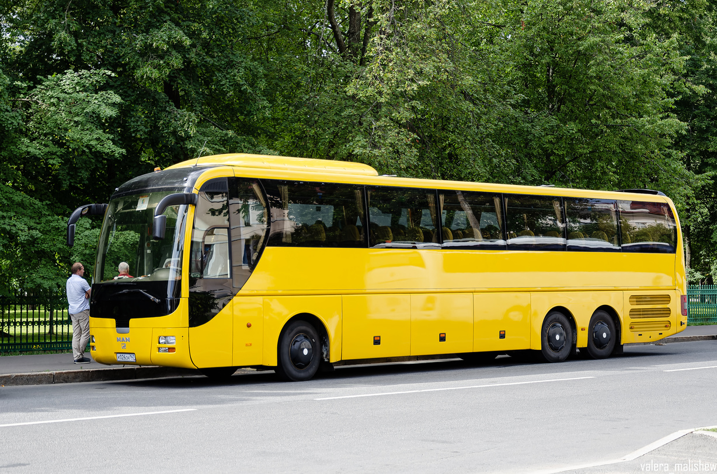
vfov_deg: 23.7
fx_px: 1133
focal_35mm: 57
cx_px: 358
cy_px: 237
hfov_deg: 35.1
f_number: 5
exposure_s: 1/500
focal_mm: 38
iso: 180
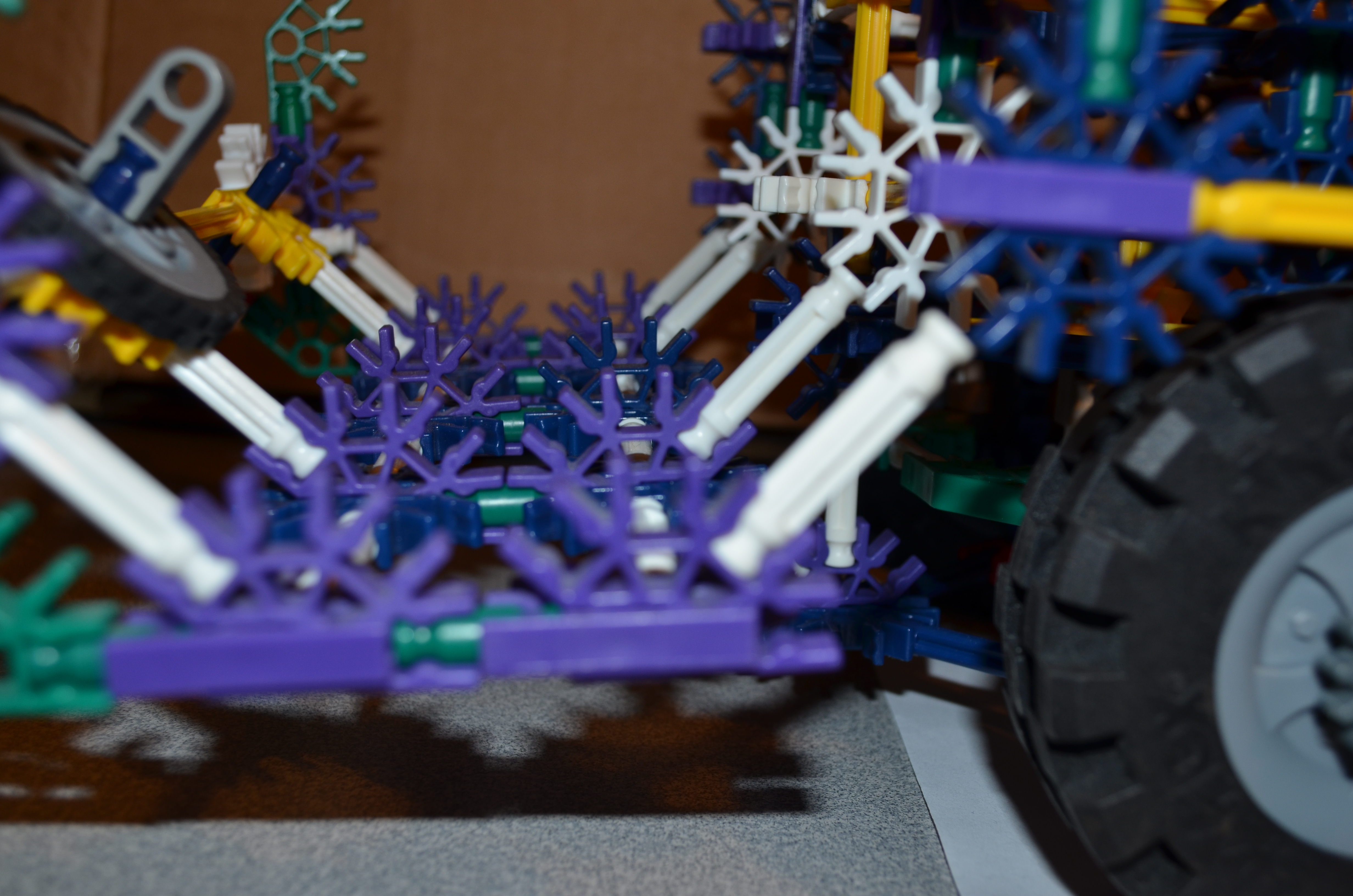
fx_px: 1463
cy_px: 448
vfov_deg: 34.1
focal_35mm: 39
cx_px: 676
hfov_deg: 49.6
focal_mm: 26
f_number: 5.6
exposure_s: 1/30
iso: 200
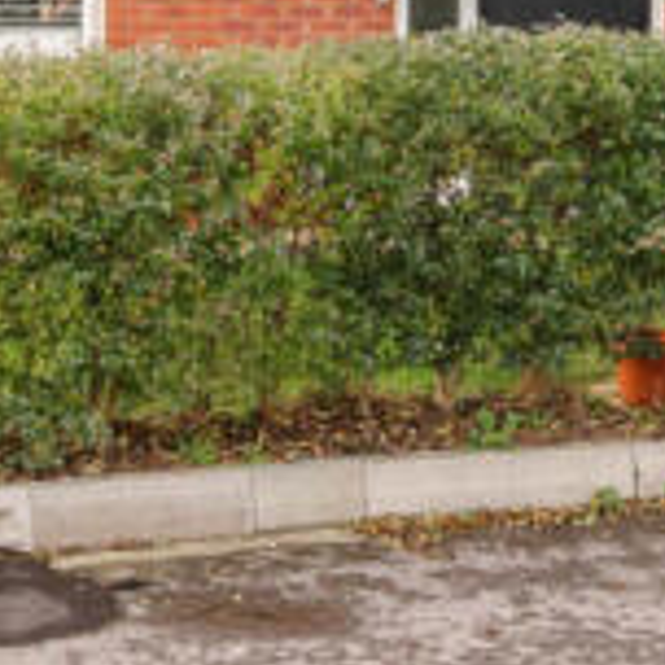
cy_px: -225
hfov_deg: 20.4
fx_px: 1826
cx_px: 133
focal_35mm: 84
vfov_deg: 19.0
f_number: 8
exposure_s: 1/80
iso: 400
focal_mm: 23
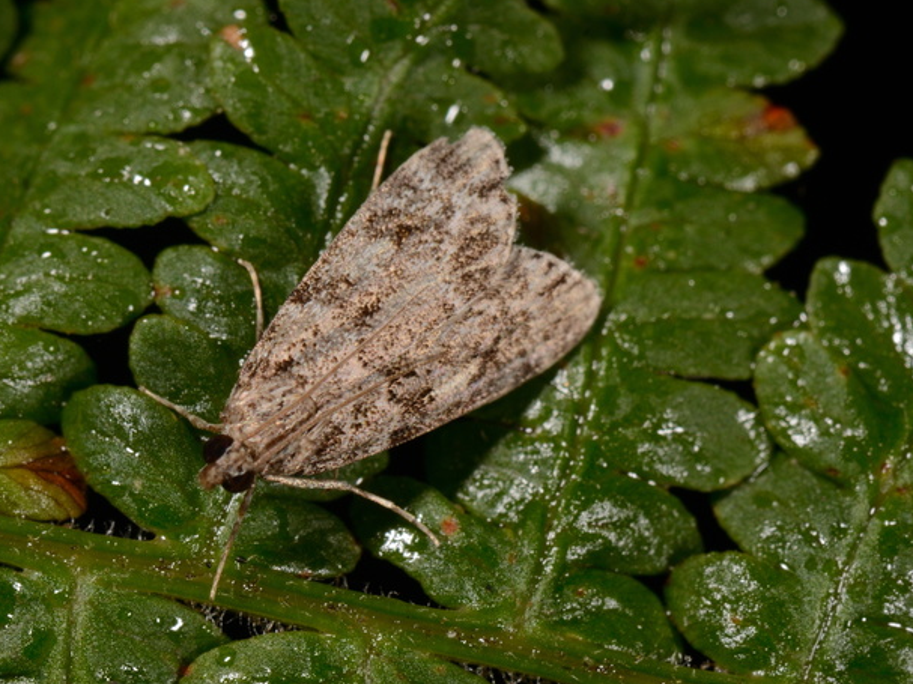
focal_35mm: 160
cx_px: 382
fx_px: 4209
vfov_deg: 9.3
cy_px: 349
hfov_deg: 12.4
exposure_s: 1/60
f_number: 25
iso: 100
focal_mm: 85
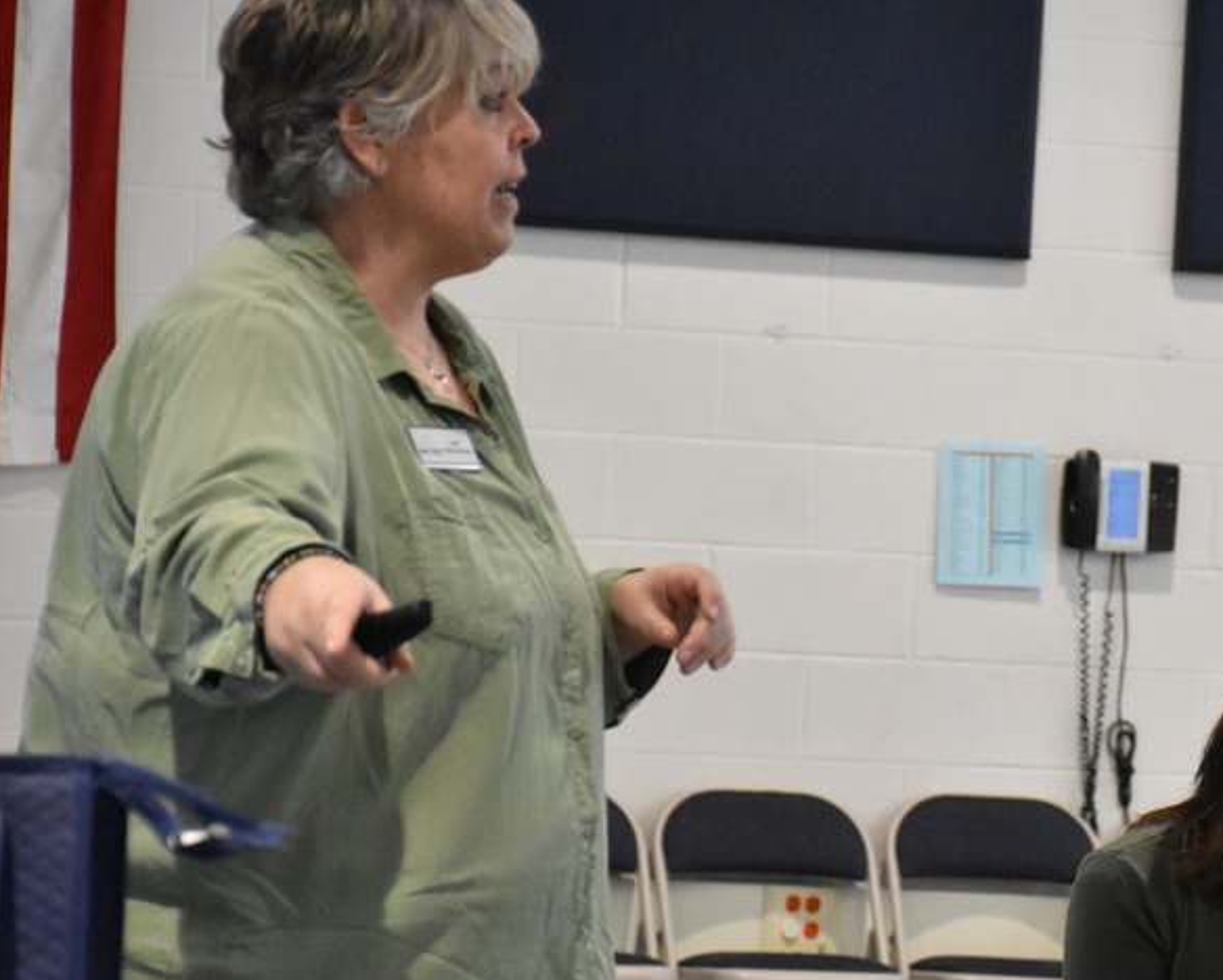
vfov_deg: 7.0
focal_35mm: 222
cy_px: 478
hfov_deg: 8.7
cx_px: 1003
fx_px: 8041
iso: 6400
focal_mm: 90
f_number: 5.3
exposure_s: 1/320
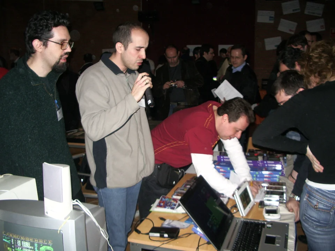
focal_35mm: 35
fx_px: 339
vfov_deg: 40.7
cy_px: 126
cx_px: 168
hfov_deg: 52.6
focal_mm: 5.8
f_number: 2.6
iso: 100
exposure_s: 1/40
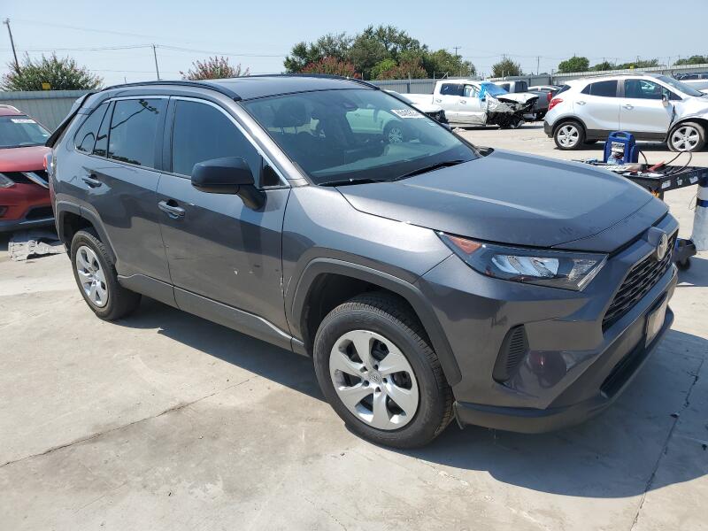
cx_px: 354
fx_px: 532
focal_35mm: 26
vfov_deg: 53.1
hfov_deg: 67.3
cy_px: 266
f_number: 1.5
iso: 50
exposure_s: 1/3333
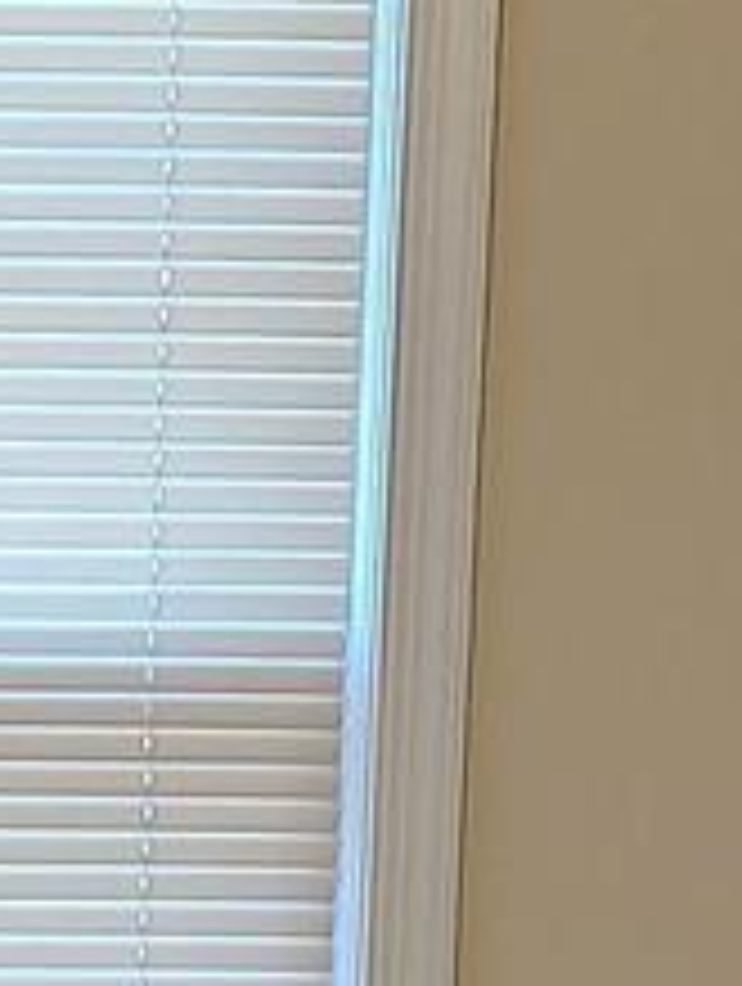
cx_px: -531
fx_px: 5186
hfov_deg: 7.9
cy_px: 2071
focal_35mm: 182
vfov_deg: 9.9
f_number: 1.8
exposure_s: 1/59
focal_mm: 5.4
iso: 100
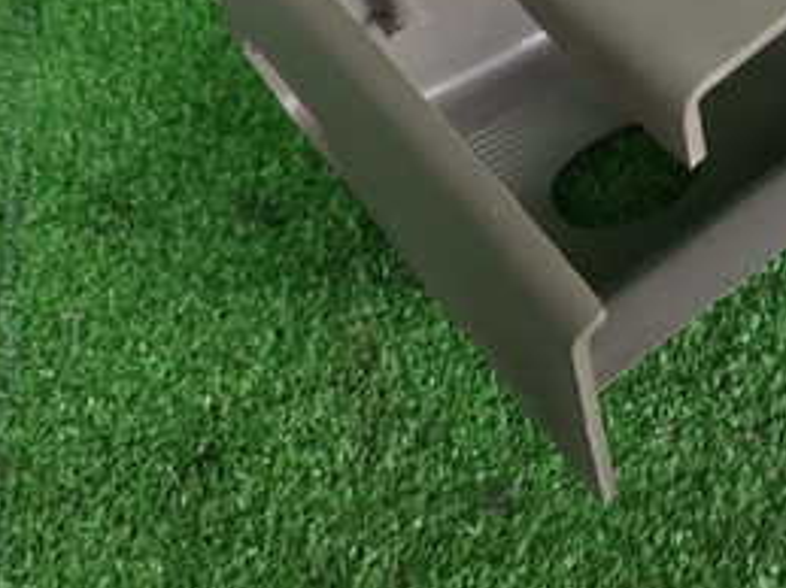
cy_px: 9
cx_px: 704
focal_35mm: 58
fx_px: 1316
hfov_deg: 31.7
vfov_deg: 24.2
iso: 160
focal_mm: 4.5
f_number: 2
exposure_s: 1/60
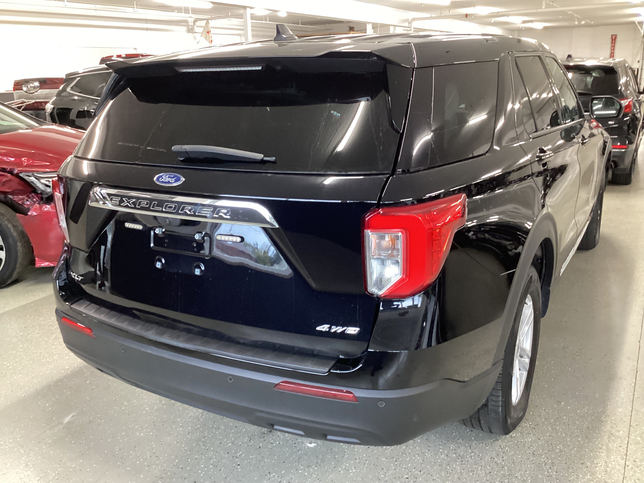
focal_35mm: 31
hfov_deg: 58.4
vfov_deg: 45.4
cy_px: 242
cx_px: 322
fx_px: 577
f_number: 2.4
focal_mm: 3.3
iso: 320
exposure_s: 1/25
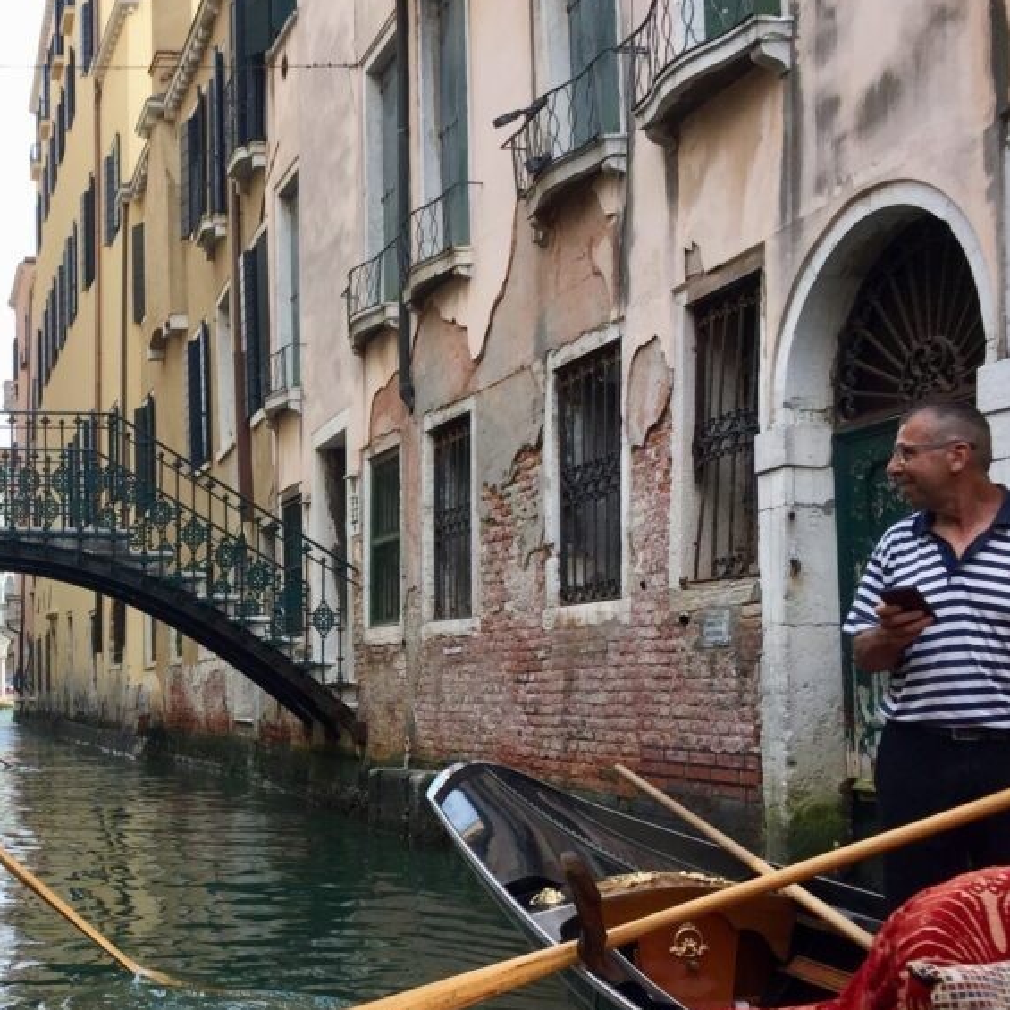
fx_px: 1618
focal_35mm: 49
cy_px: 560
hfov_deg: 32.7
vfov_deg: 34.6
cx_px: 75
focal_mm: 4.15
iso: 32
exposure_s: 1/176
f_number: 2.2
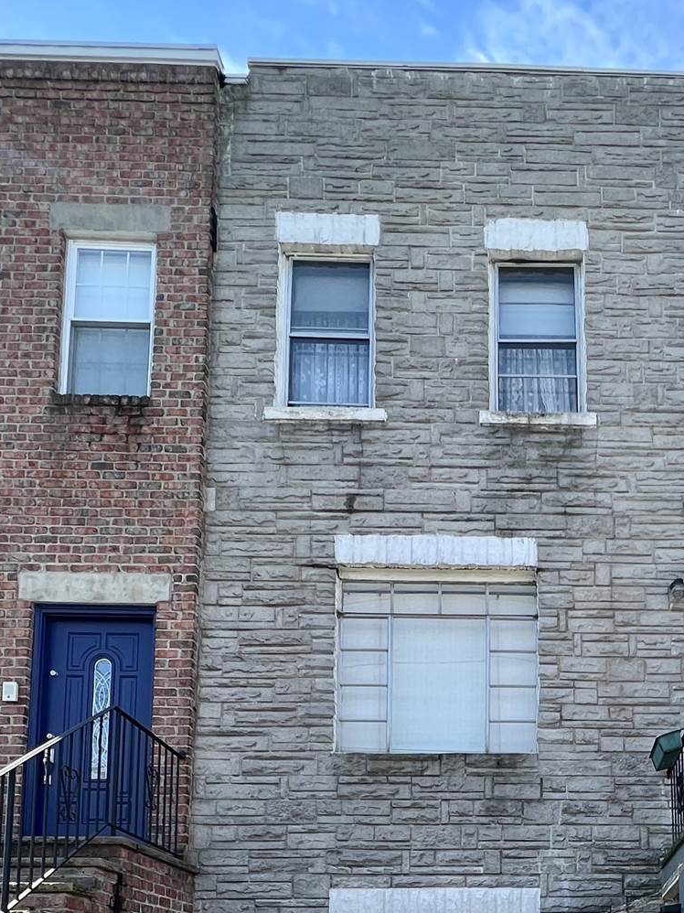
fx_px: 791
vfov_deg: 48.1
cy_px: 936
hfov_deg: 44.1
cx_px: 567
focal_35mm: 30
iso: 32
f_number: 1.8
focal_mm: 1.57
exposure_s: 1/389
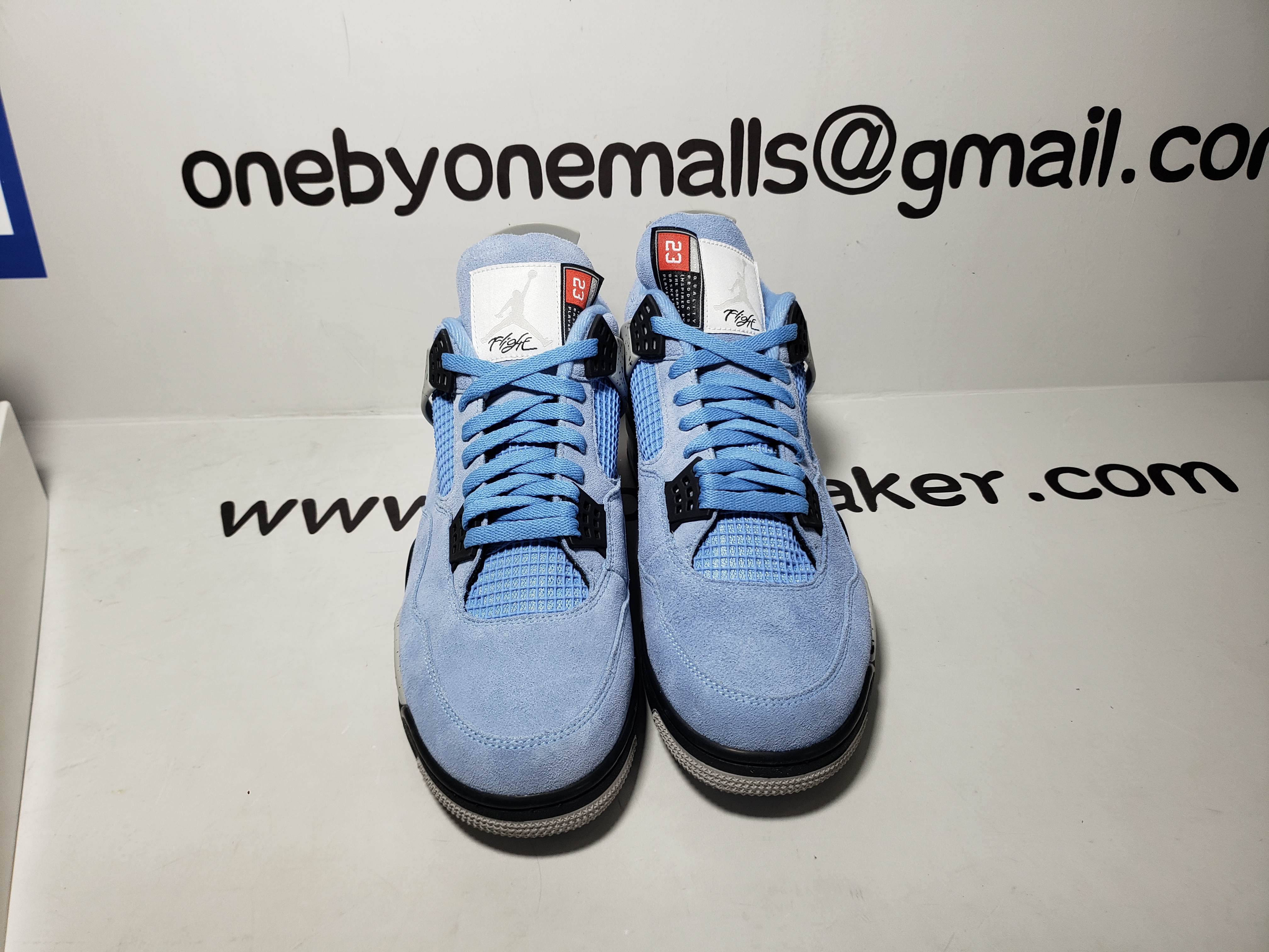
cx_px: 634
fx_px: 953
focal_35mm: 26
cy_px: 476
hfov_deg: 67.3
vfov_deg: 53.1
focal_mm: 4.3
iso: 50
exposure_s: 1/365
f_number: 1.5
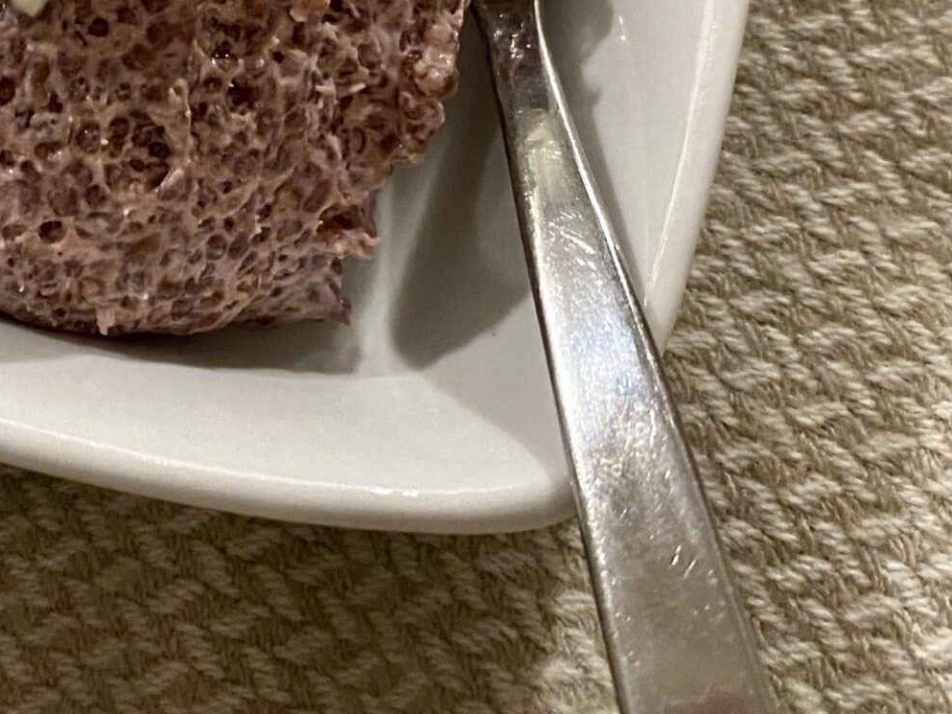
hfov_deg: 28.2
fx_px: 1843
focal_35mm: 67
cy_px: -61
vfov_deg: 20.9
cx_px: 148
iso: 500
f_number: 1.8
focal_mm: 4.25
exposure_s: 1/33
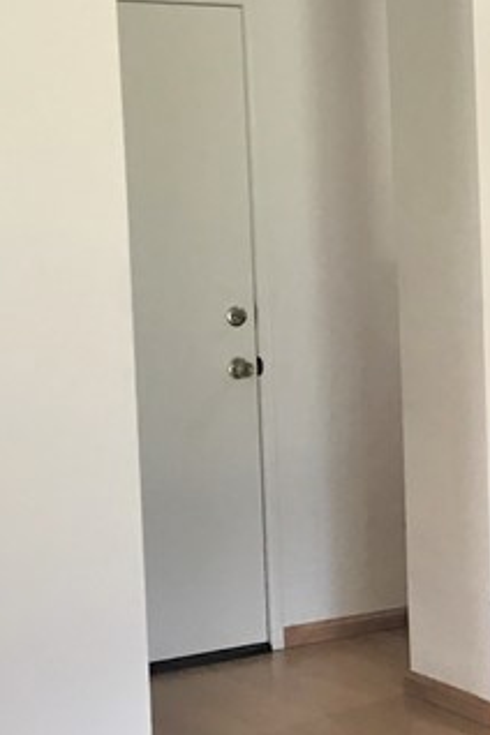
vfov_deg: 21.0
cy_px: 368
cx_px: 885
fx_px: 1980
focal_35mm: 97
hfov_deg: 12.8
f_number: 2.2
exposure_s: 1/30
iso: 64
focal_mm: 4.15
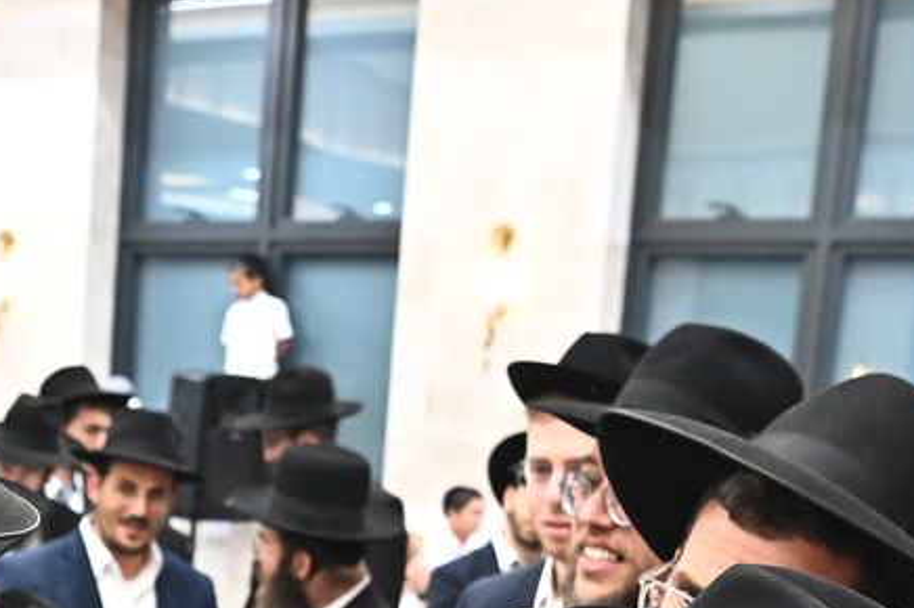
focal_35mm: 90
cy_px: 937
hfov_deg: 21.3
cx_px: -138
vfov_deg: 14.1
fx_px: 2283
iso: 3200
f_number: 4.5
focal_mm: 28
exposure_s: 1/320
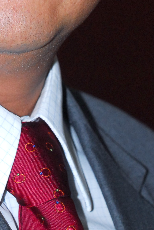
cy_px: -63
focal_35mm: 560
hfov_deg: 2.5
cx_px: -23
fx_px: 3581
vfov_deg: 3.7
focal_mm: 105
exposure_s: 1/60
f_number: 5.6
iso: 400
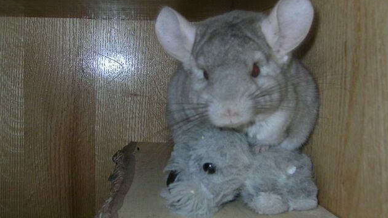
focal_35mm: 40
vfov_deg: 29.7
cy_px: 114
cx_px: 196
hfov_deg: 50.5
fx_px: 411
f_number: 2.8
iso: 100
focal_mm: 5.6
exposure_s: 1/30
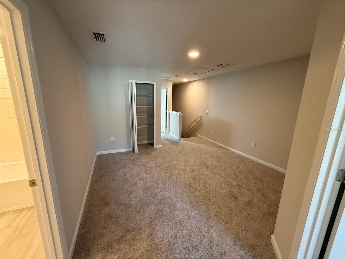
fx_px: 140
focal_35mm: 14
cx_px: 172
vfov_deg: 85.7
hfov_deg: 102.1
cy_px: 130
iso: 250
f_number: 2.2
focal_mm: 2.22
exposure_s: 1/60
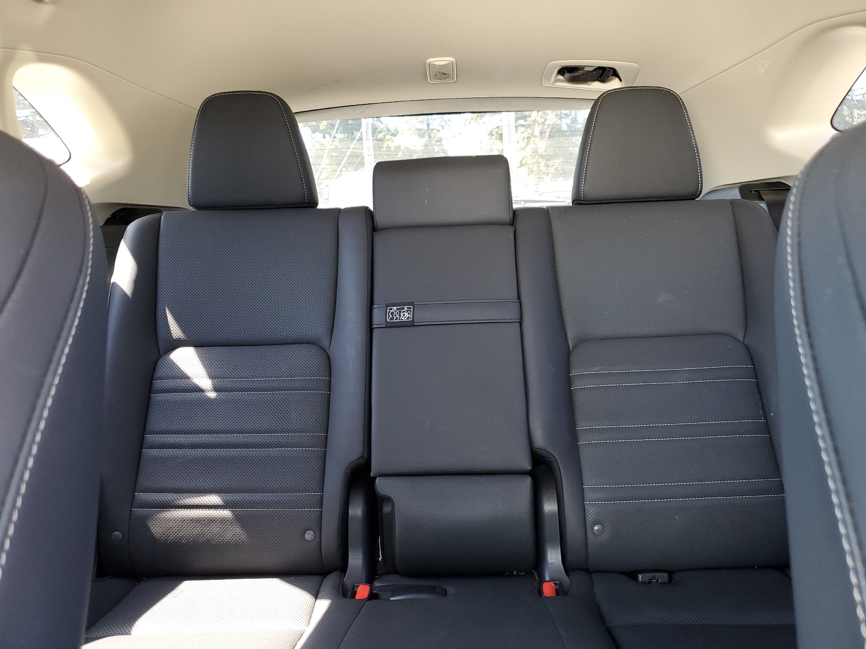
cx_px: 433
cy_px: 324
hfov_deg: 67.3
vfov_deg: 53.1
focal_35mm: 26
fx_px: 650
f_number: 1.5
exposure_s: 1/60.2
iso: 97
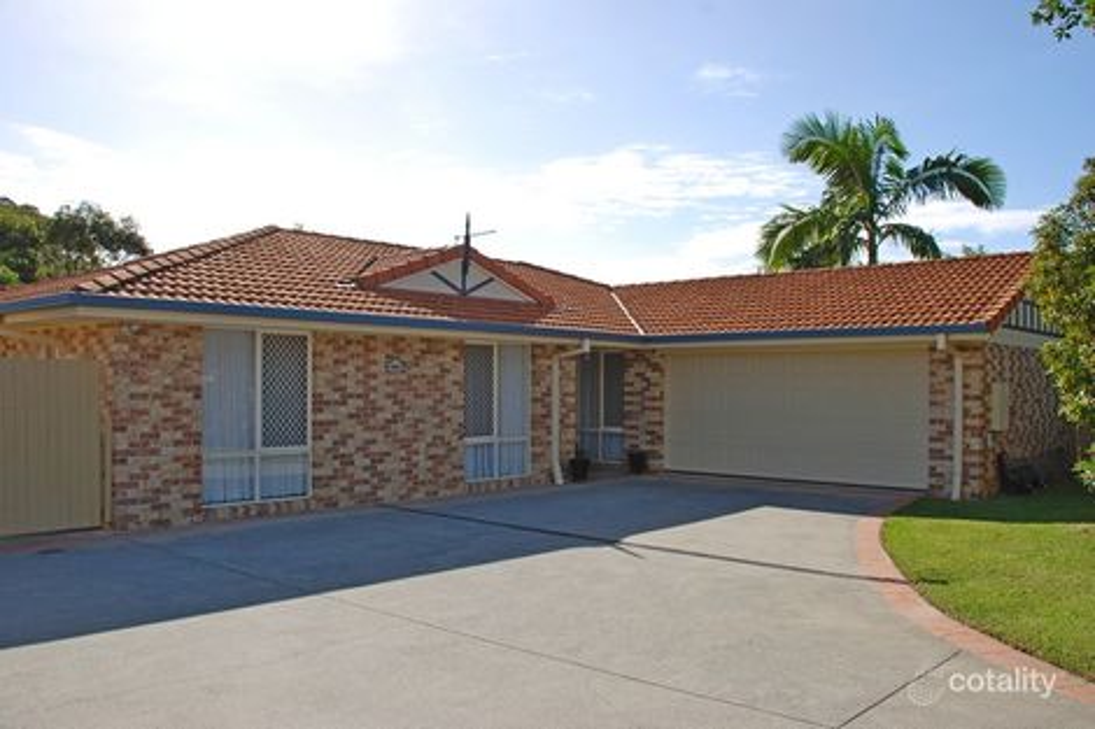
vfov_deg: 43.6
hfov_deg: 61.9
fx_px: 912
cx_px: 548
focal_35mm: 30
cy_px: 364
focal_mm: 20
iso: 100
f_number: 8
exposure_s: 1/200
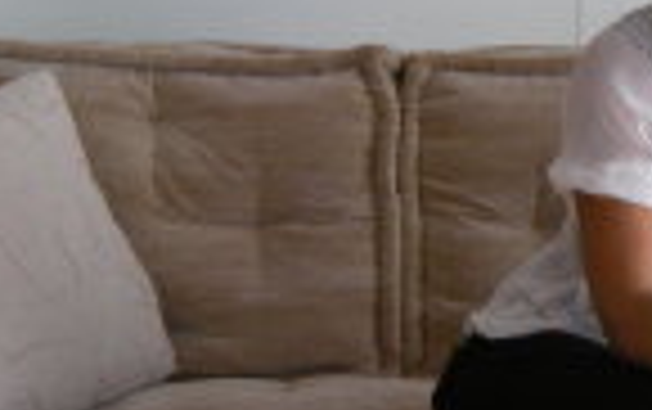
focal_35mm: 181
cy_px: 124
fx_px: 3220
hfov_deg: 11.4
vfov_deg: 7.3
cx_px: 751
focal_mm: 9.2
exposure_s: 1/59.8
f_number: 4.2
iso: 94
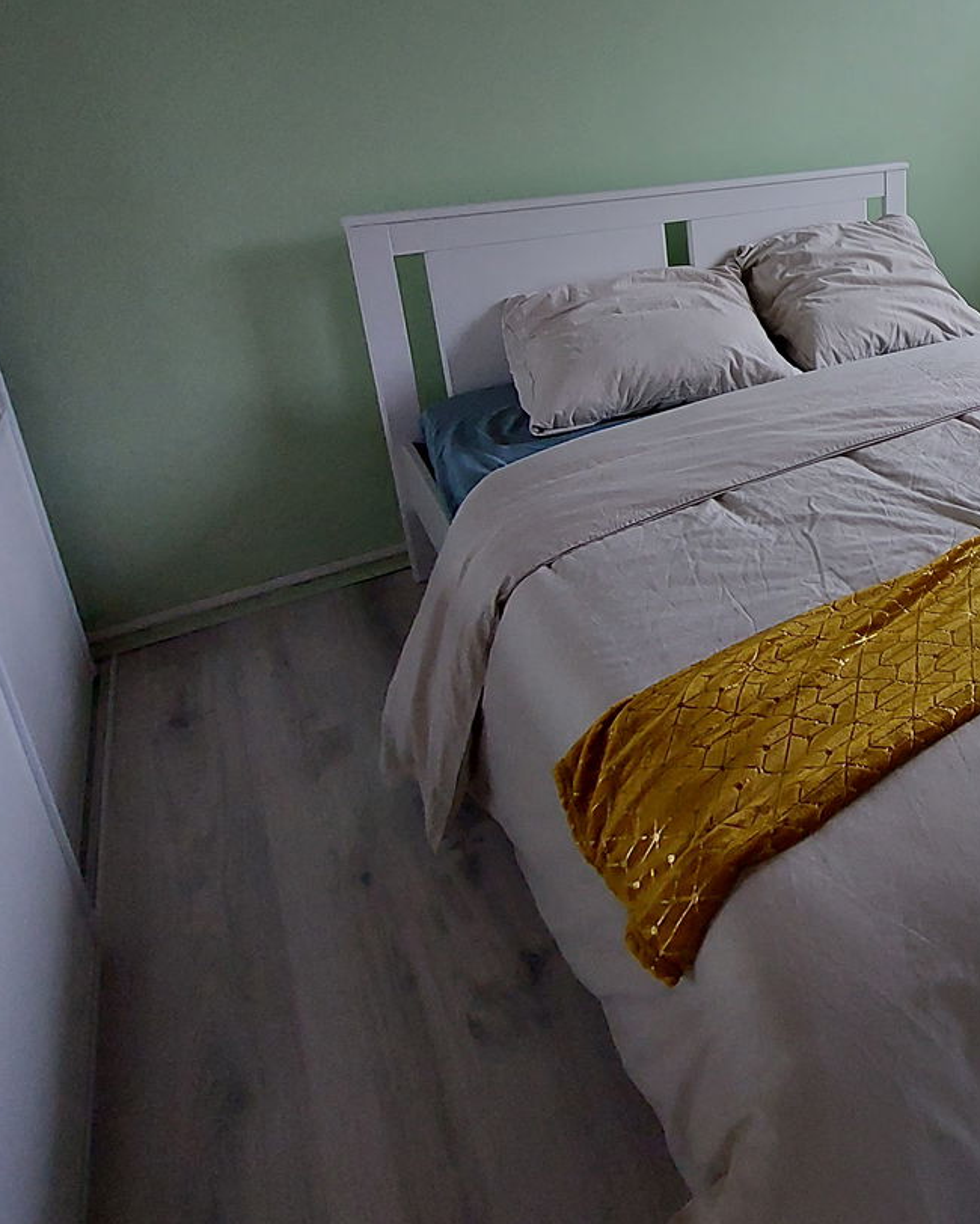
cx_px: 1013
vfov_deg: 64.5
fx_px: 906
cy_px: 323
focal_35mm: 25
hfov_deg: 46.1
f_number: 2.2
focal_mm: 1.74
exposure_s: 1/50
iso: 125
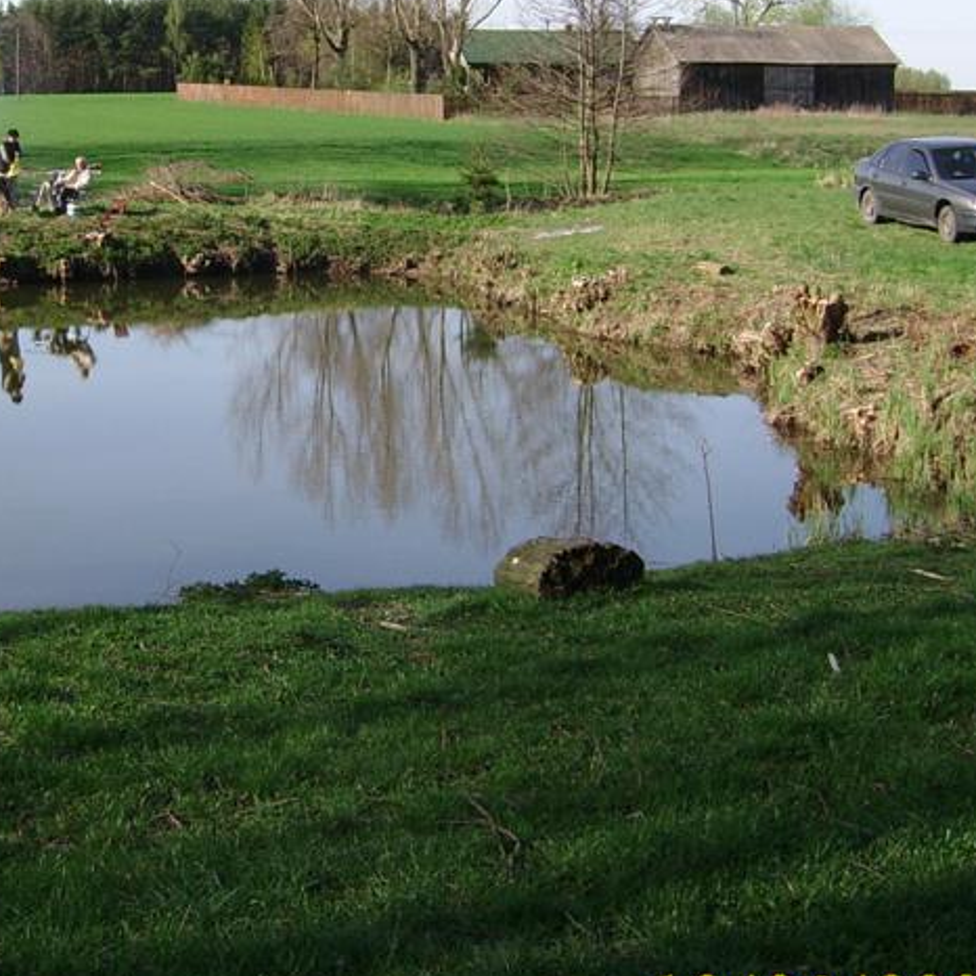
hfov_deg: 25.1
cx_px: 270
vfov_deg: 25.2
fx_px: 2169
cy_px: 302
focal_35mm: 68
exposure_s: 1/192
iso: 50
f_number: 5.8
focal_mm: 5.95
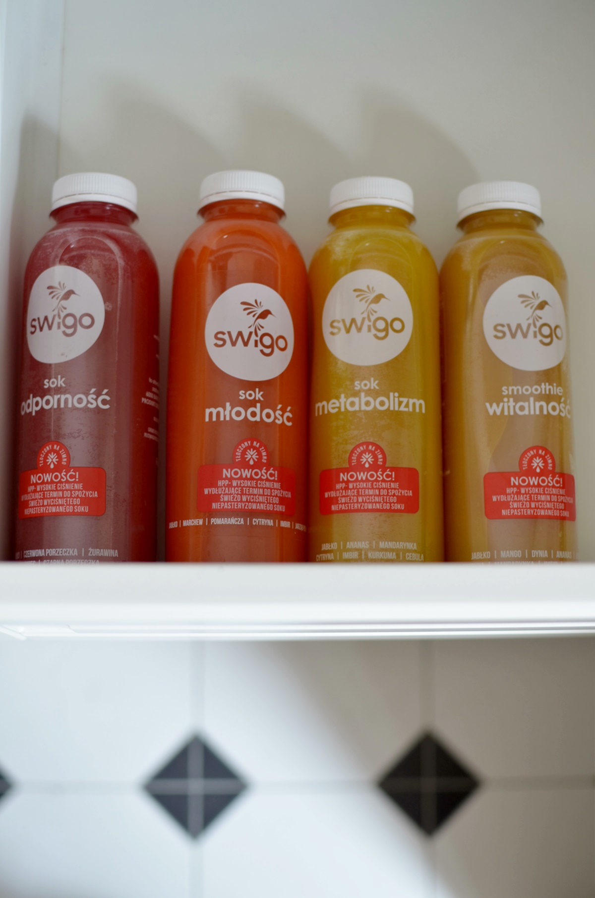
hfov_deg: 25.6
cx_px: 298
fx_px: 1307
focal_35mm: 52
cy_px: 449
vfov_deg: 37.9
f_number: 2.8
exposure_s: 1/60
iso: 100
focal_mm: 35
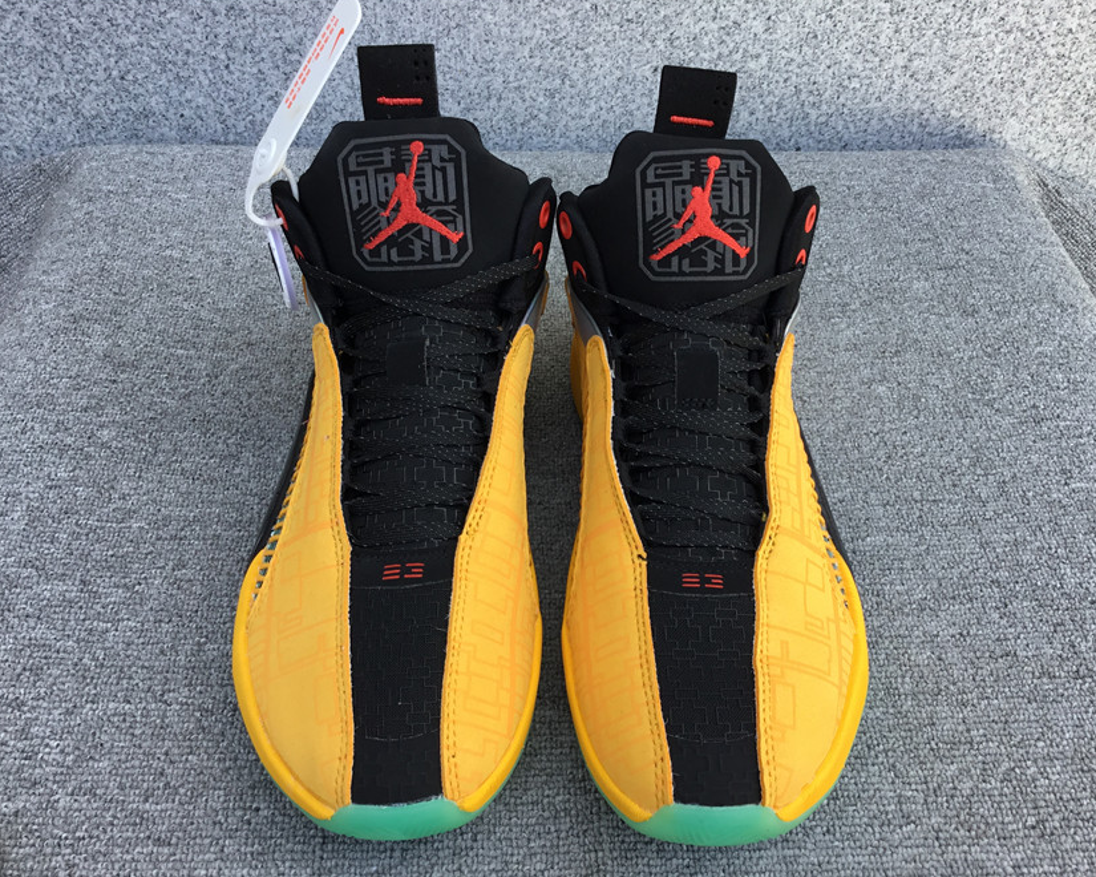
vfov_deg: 44.5
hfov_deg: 54.2
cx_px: 570
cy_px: 443
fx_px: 1070
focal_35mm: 33
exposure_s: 1/176
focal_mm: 3.3
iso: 25
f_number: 2.4
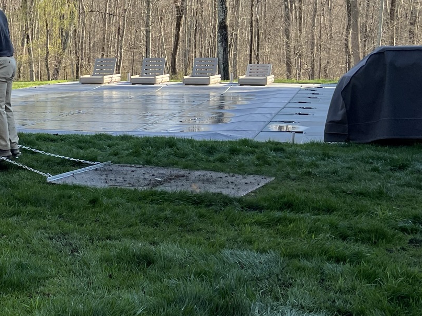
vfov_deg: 22.2
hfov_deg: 27.2
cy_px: 123
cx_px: -31
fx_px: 804
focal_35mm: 66
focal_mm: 5.7
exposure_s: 1/1171
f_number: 1.5
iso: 50
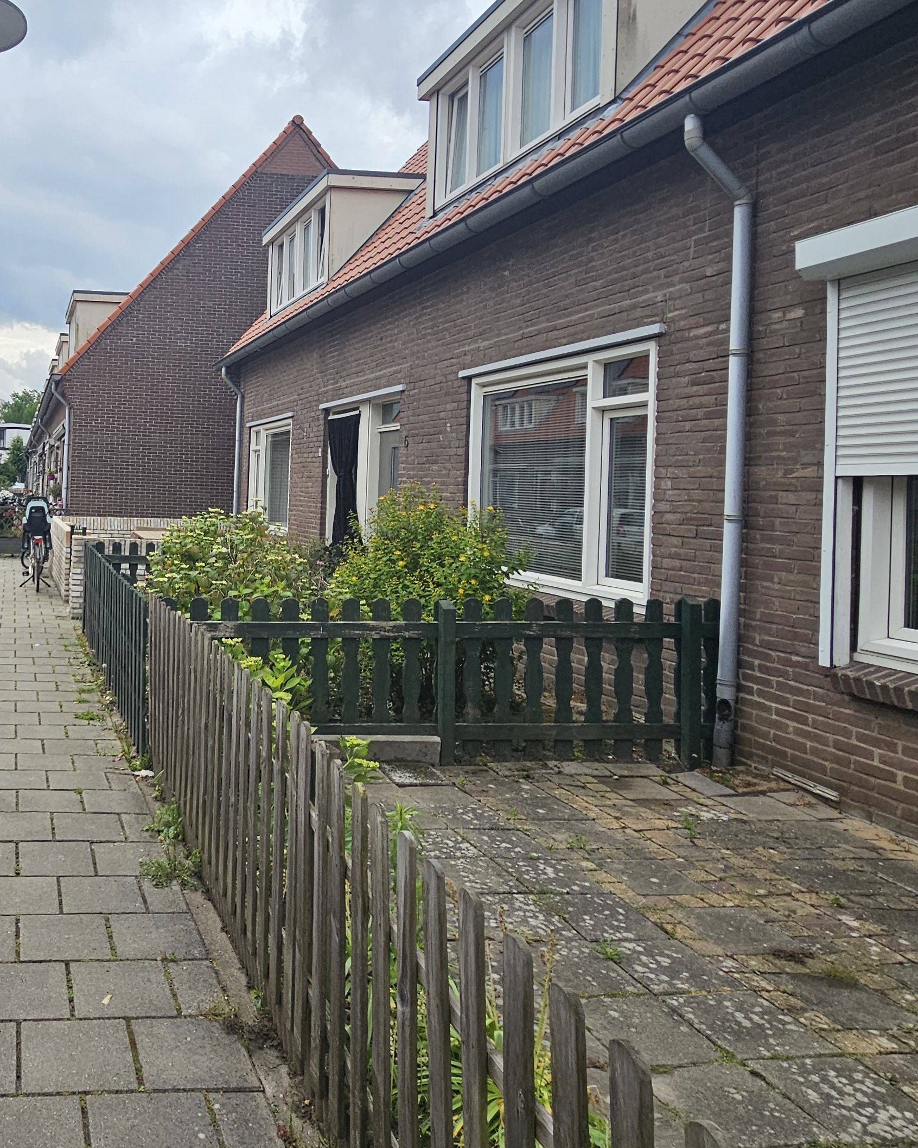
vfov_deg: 69.7
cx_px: 67
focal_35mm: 24
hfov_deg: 50.9
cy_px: 469
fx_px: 815
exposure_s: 1/1672
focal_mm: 2.2
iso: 50
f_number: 2.2
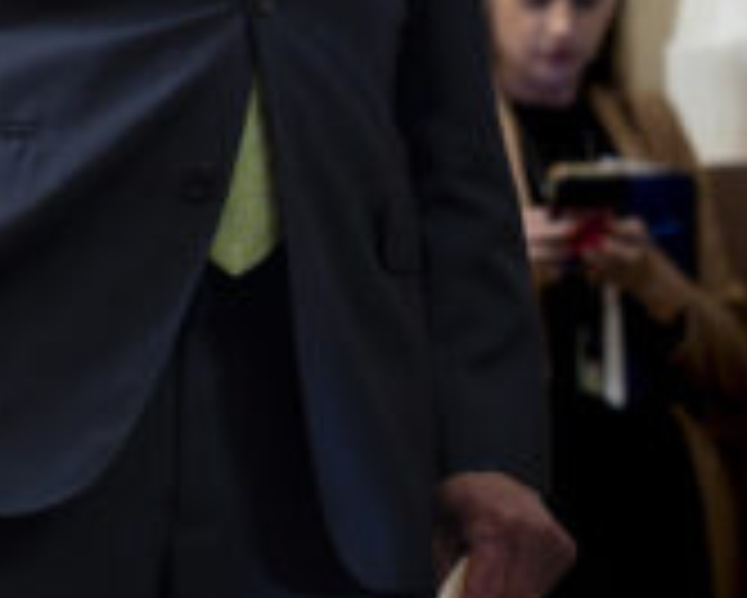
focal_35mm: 152
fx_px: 3362
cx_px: -432
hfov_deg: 12.0
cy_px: -270
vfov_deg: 9.9
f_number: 1.4
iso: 4000
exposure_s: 1/400
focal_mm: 35
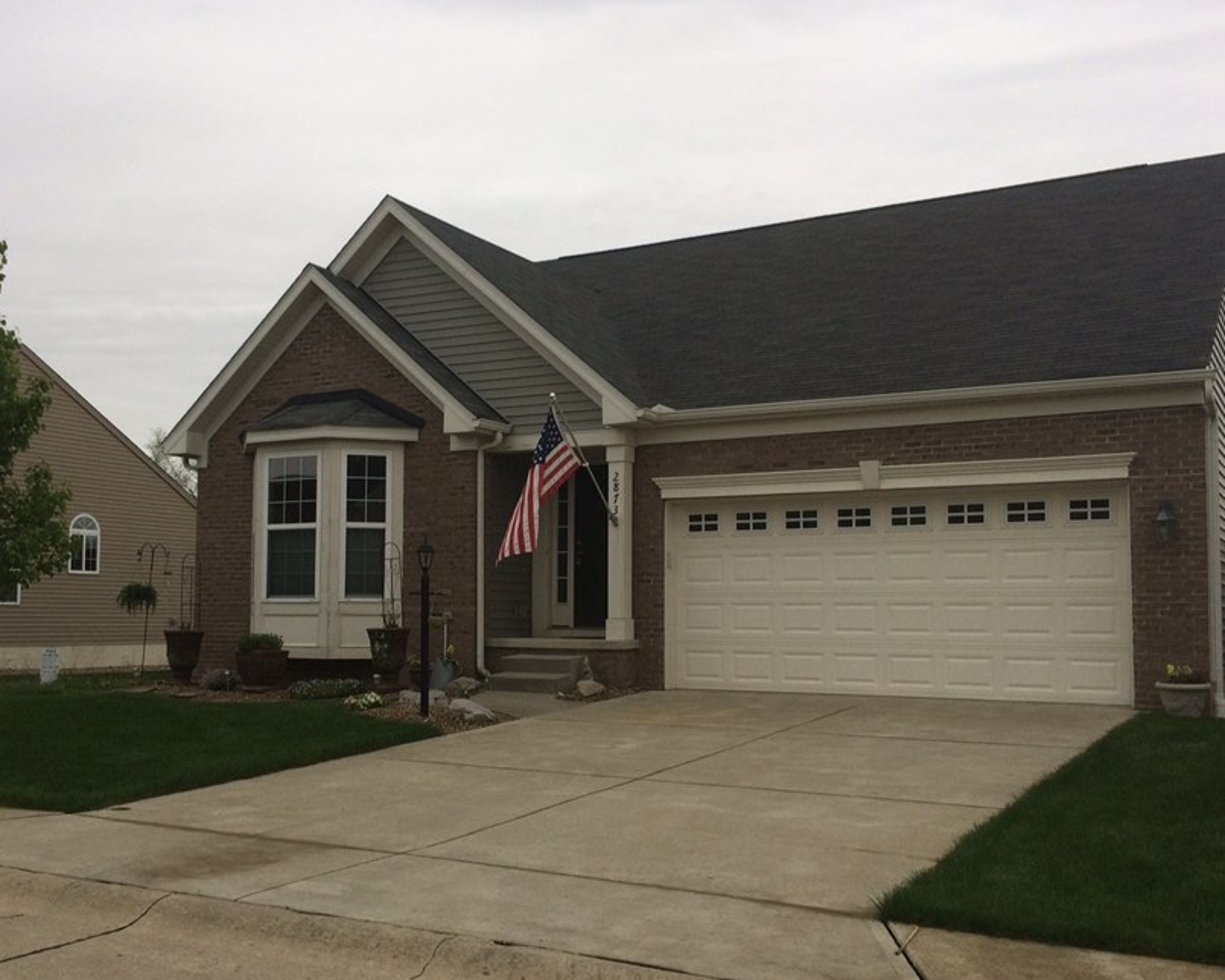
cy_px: 537
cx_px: 545
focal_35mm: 36
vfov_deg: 41.1
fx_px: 1305
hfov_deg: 50.2
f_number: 2.2
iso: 32
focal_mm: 4.15
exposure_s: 1/402
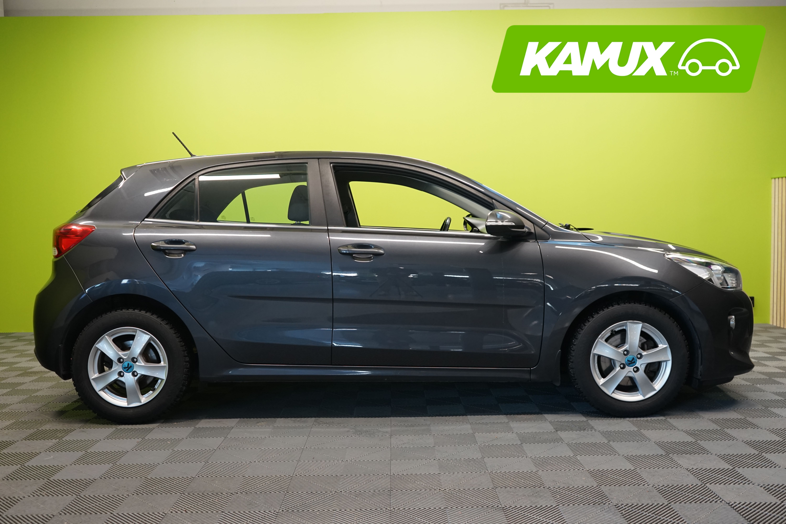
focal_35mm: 35
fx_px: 764
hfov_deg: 54.4
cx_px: 393
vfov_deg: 37.9
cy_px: 262
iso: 1250
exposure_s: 1/30
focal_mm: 35
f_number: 4.5
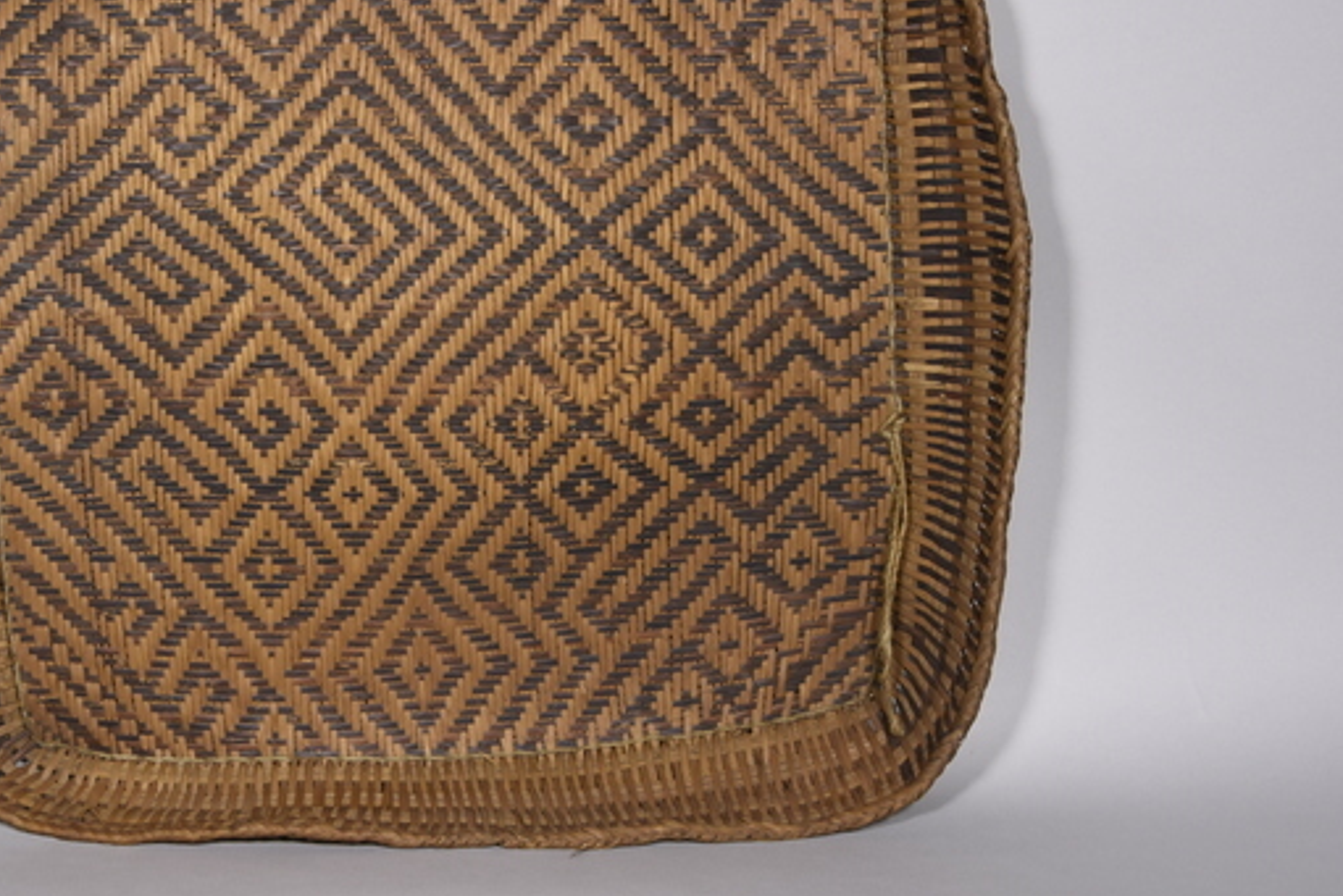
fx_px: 4030
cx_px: 405
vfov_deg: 12.7
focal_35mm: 108
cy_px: 288
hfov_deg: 18.8
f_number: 13
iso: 400
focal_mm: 46
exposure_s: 1/80
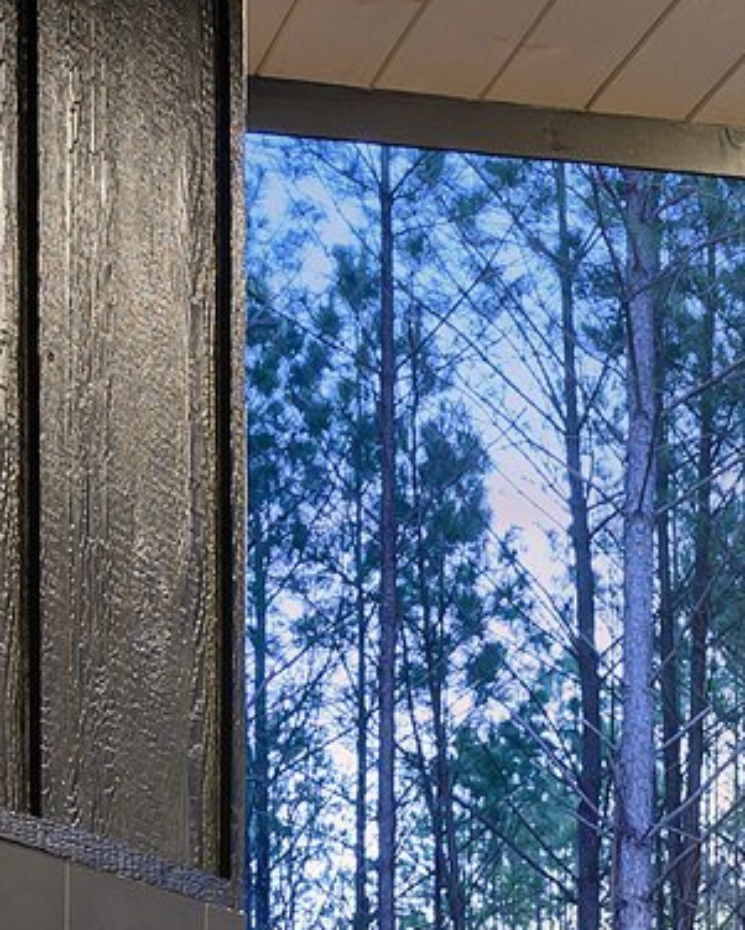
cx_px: 1240
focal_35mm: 95
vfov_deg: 17.8
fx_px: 2605
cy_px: 1454
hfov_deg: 14.7
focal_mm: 18.5
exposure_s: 1
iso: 400
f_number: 9
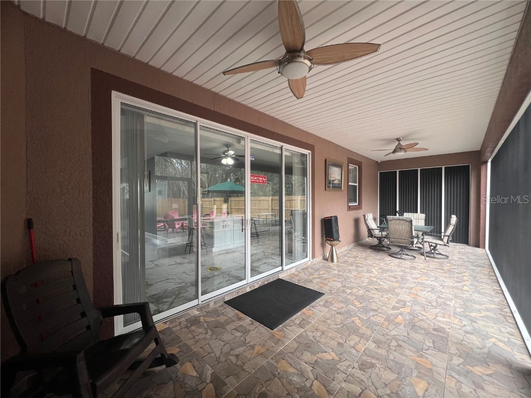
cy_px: 199
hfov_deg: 106.2
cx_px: 266
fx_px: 199
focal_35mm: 13
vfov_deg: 89.9
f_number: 1.8
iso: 40
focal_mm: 1.57
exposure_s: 1/99
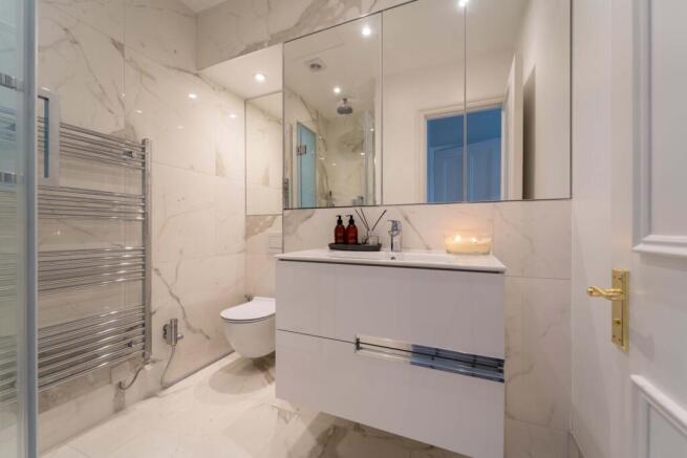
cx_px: 344
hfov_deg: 104.2
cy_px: 229
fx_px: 267
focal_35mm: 14
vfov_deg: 81.2
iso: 50
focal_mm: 14
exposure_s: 1/15
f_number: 8
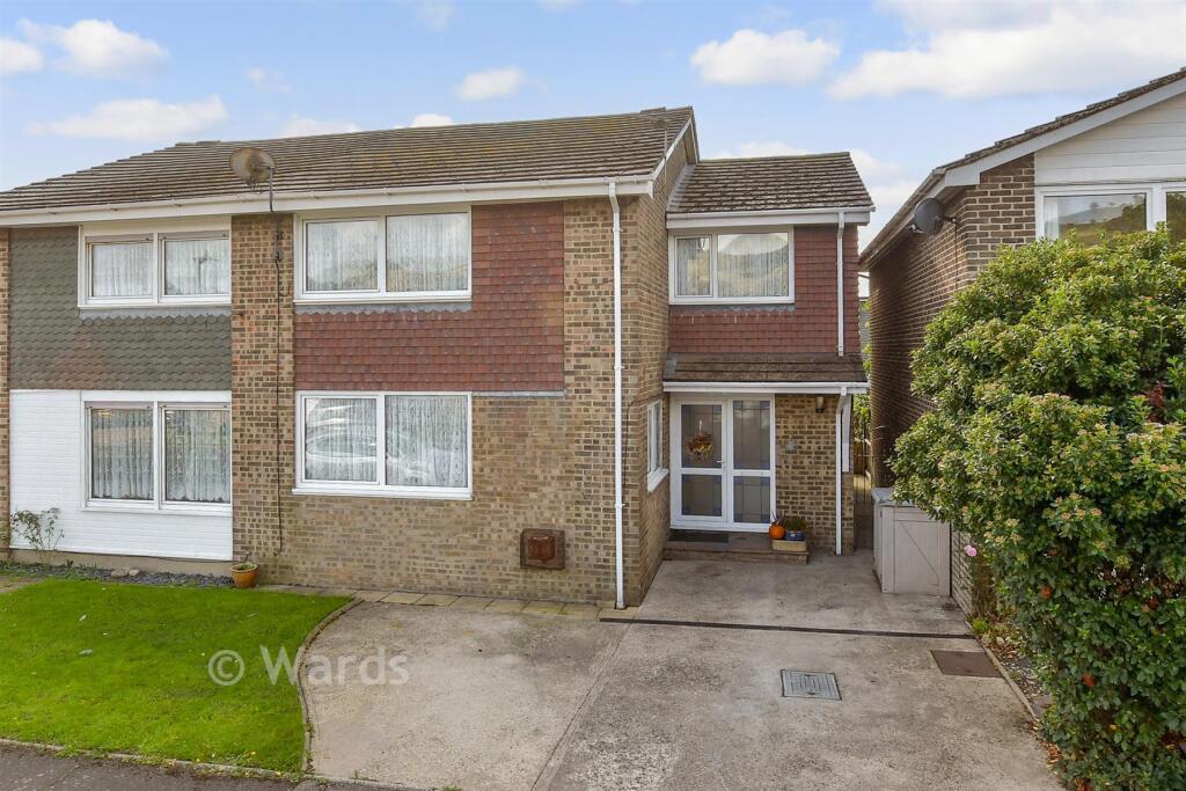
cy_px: 396
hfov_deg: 100.4
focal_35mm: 15
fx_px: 494
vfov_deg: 77.3
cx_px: 593
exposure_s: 1/125
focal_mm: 10
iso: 160
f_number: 8
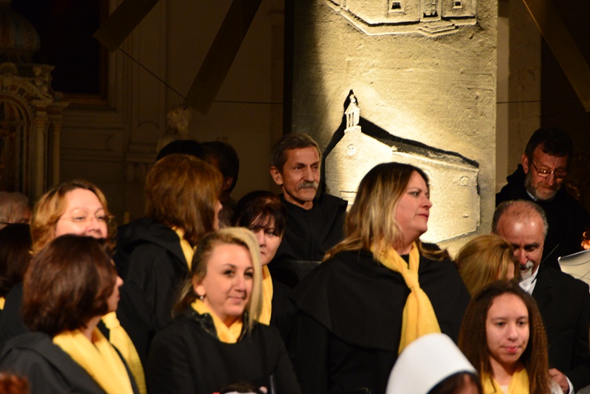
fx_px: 2180
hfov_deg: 15.4
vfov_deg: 10.3
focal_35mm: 133
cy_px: 213
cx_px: 307
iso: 2500
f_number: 5.6
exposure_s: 1/80
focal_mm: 120
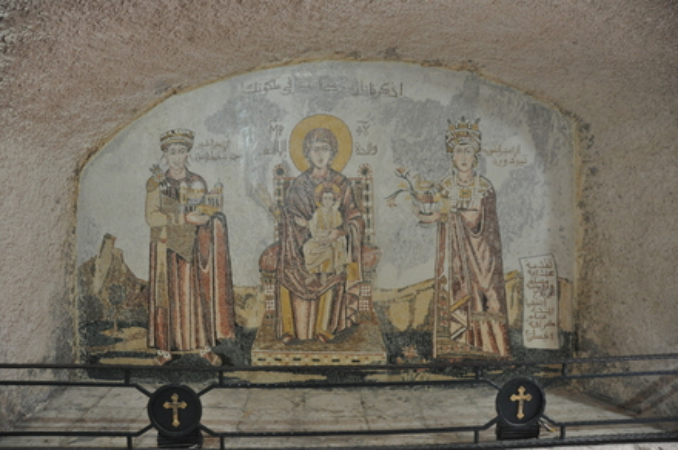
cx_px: 339
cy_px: 225
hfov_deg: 67.5
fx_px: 508
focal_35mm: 27
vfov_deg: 47.8
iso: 900
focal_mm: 18
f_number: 3.5
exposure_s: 1/30
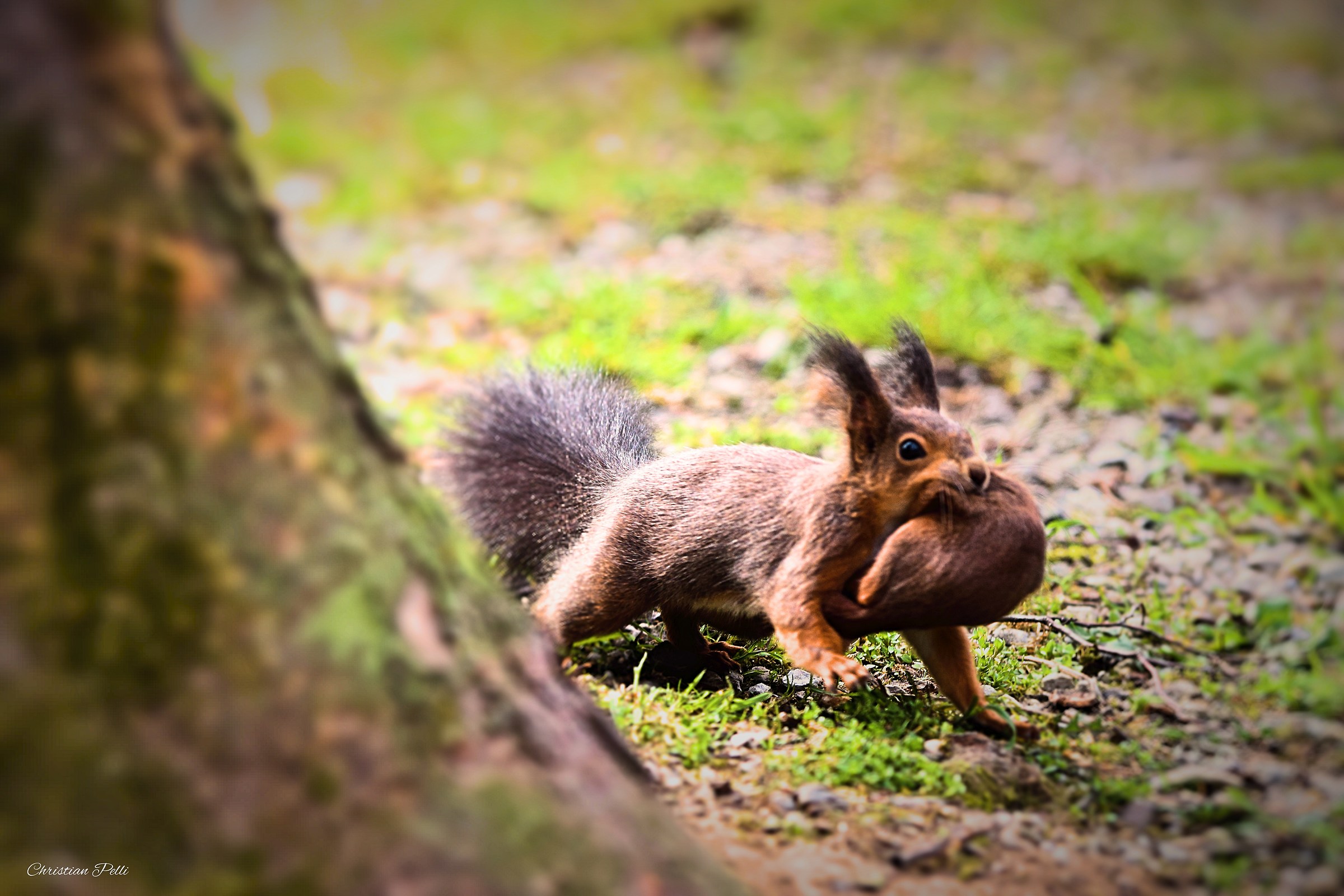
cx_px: 672
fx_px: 9799
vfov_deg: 5.2
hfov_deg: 7.8
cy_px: 448
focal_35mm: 262
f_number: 4
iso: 500
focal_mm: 175
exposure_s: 1/1000
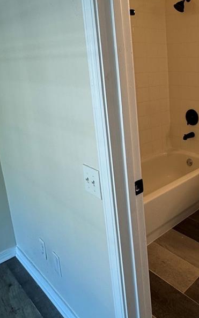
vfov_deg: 61.6
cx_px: 213
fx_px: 260
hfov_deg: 36.2
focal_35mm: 30
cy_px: 110
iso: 160
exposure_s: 1/60
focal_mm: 2.22
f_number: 2.2
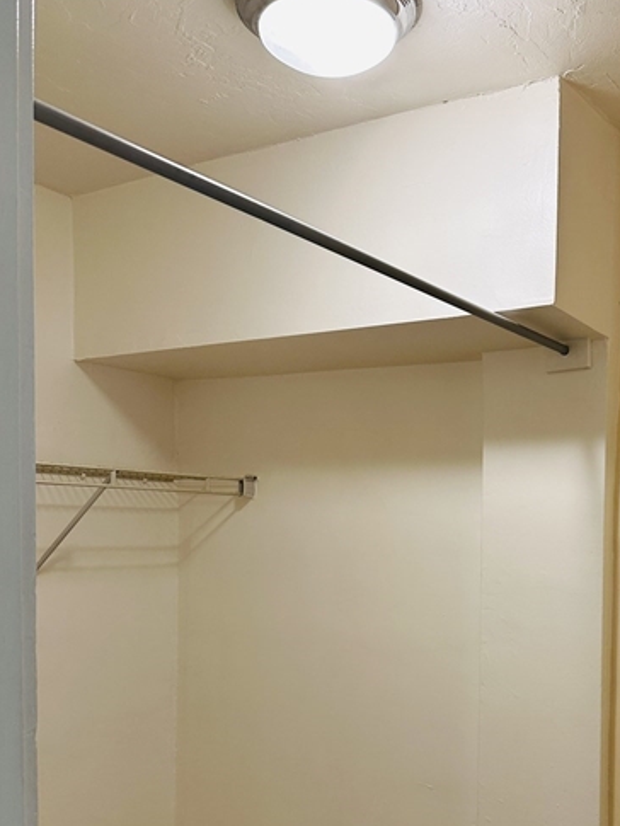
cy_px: 577
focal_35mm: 38
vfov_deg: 47.8
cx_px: 475
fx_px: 907
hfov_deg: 36.7
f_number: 1.78
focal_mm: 6.86
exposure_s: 1/60
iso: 160
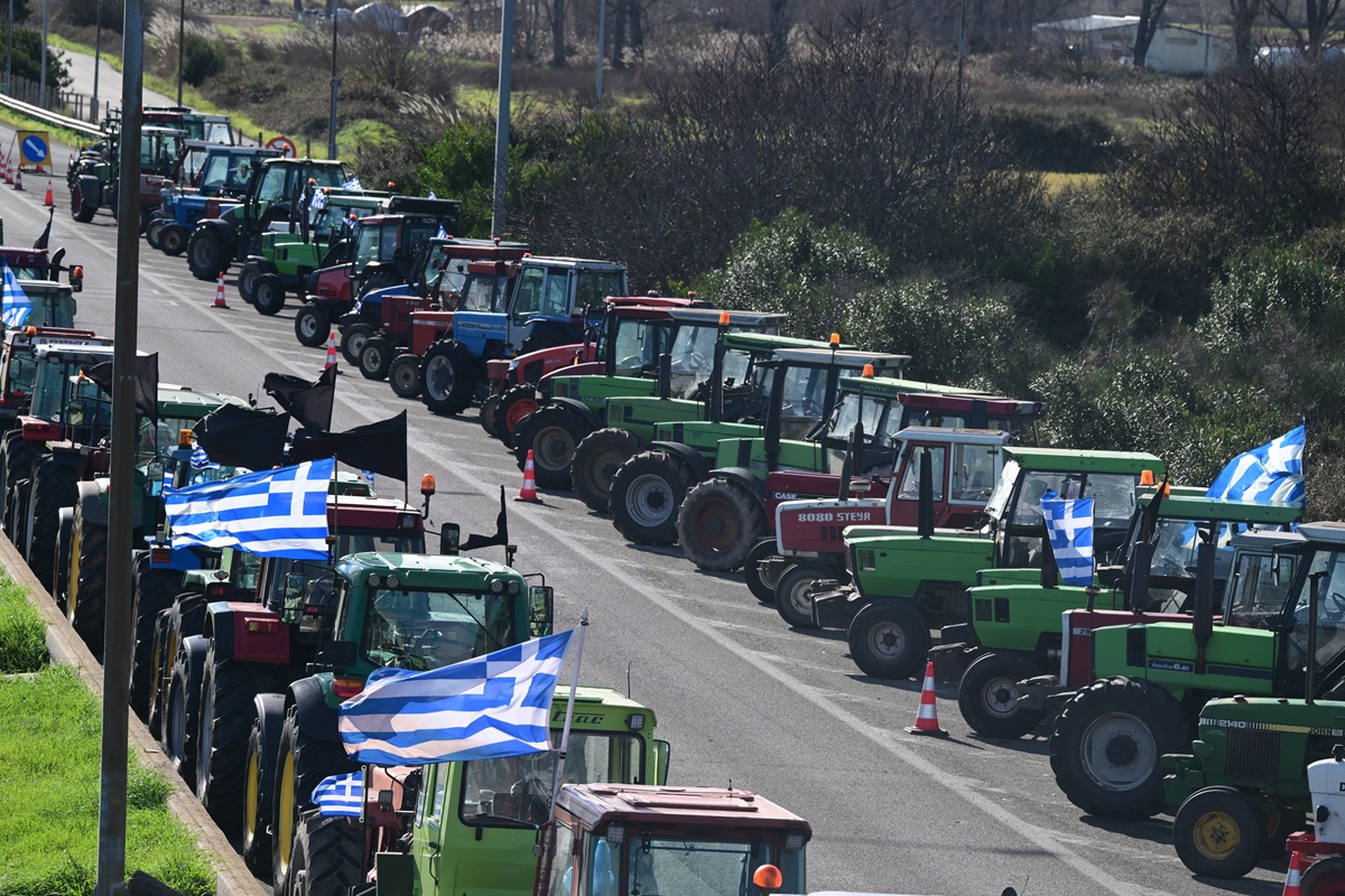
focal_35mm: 190
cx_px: 672
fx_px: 7098
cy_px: 448
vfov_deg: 7.2
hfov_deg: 10.8
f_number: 8
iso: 400
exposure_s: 1/1000
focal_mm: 190
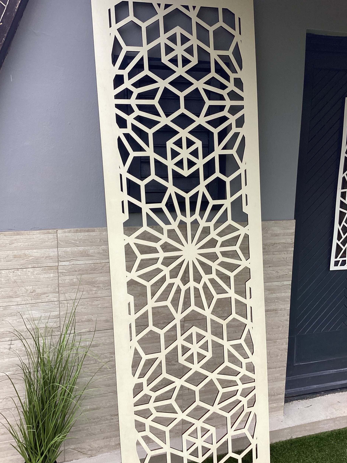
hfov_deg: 44.2
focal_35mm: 32
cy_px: 226
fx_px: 428
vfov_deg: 56.8
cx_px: 178
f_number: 2.4
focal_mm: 3.3
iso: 25
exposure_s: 1/327
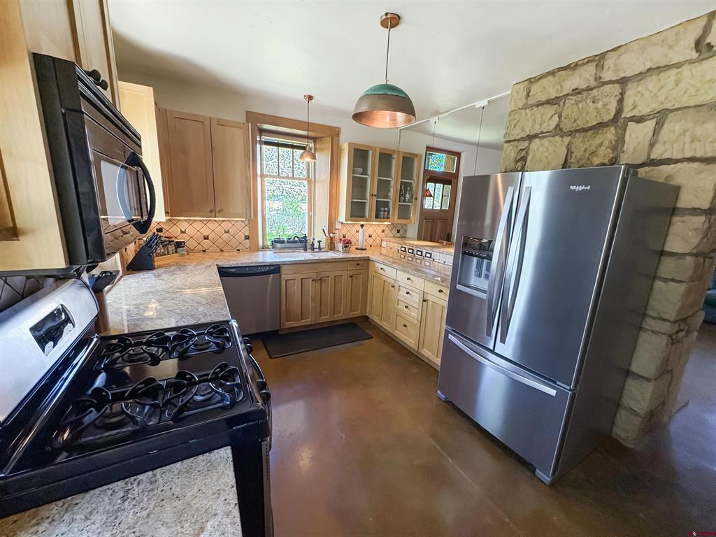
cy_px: 268
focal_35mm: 14
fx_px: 290
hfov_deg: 102.1
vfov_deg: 85.7
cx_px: 358
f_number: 2.2
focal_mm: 2.22
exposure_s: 1/120
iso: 320
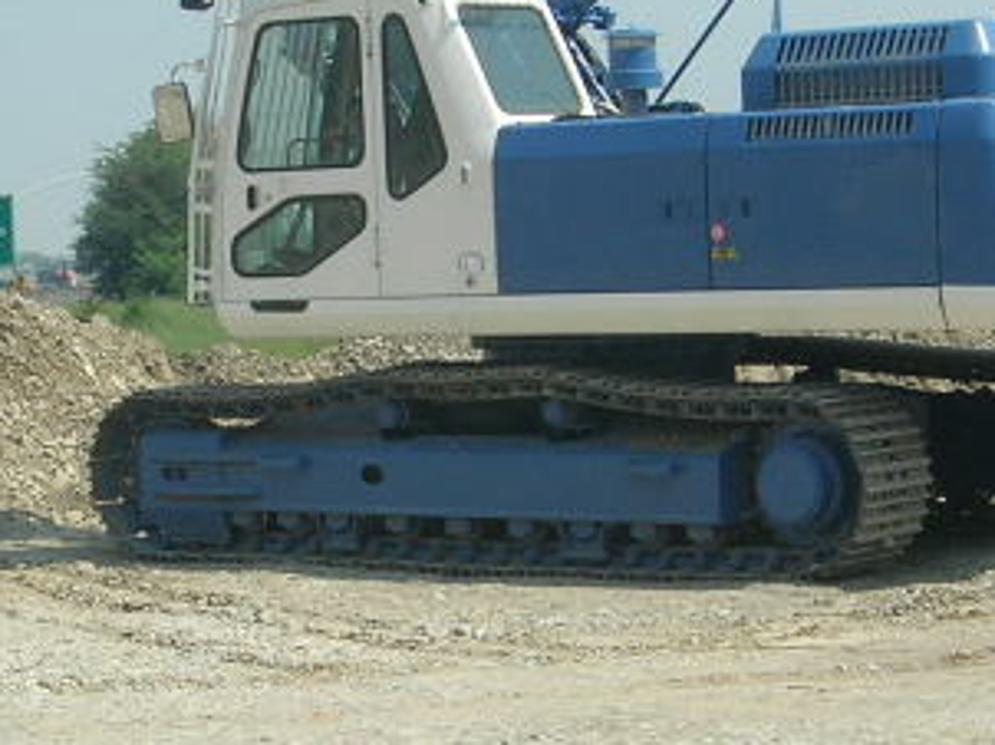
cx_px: 313
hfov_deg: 15.3
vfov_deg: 11.5
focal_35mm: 129
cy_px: 429
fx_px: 3705
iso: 64
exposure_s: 1/623
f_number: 4.8
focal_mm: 7.8
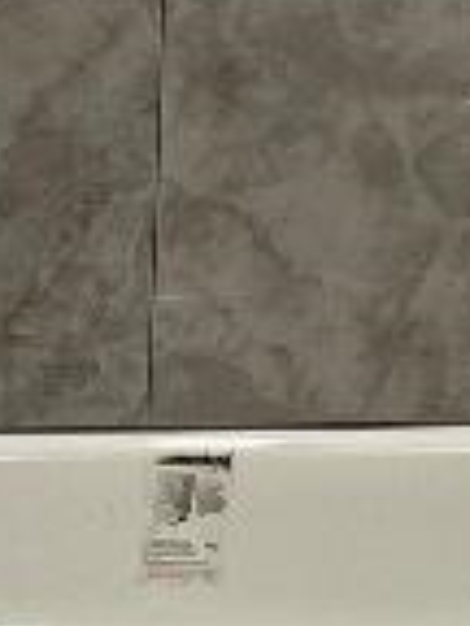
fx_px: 3349
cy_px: 78
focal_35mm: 185
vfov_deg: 10.6
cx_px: 809
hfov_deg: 7.8
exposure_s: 1/120
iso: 100
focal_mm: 5.7
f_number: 1.5
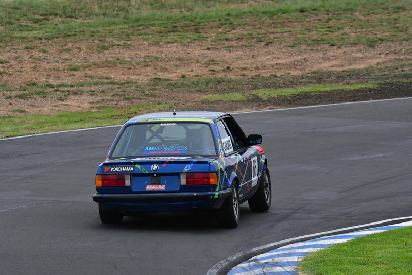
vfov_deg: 2.6
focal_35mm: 525
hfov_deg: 3.9
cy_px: 138
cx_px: 206
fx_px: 6010
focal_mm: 350
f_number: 10
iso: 2000
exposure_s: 1/640
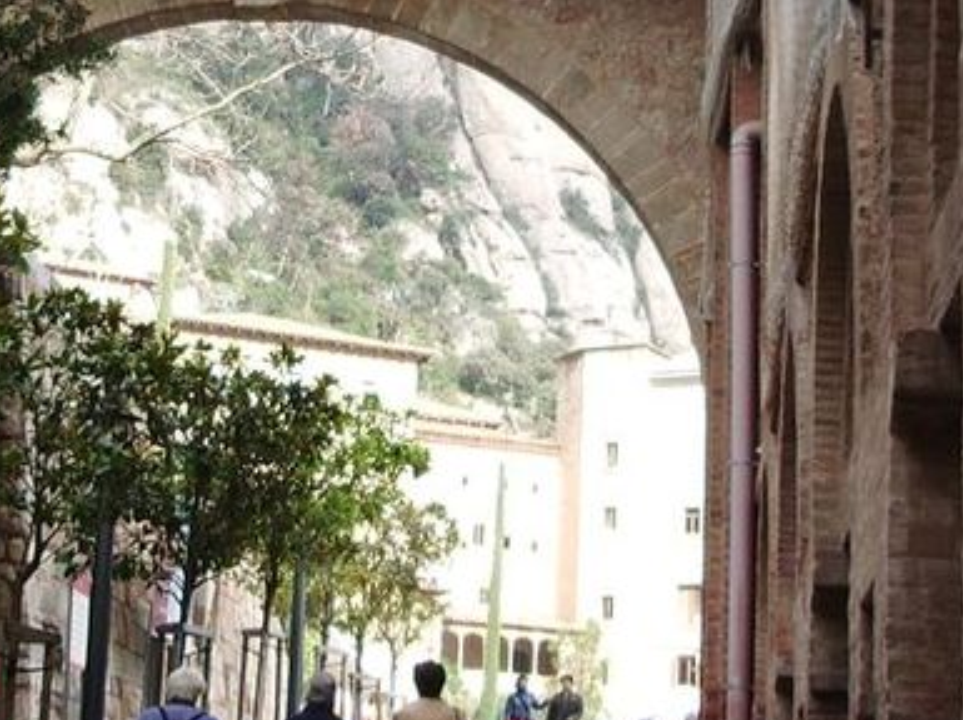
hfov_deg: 21.5
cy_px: 255
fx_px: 2529
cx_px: 378
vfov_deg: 16.2
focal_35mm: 91
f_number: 2.6
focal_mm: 5.8
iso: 50
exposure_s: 1/100
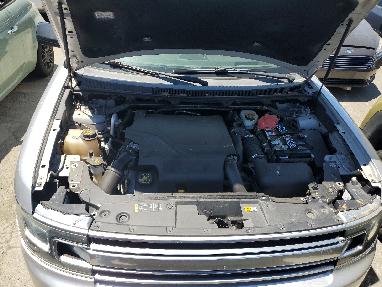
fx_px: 287
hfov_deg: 67.3
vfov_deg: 53.1
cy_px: 144
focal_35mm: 26
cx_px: 191
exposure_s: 1/1667
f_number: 1.5
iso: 50
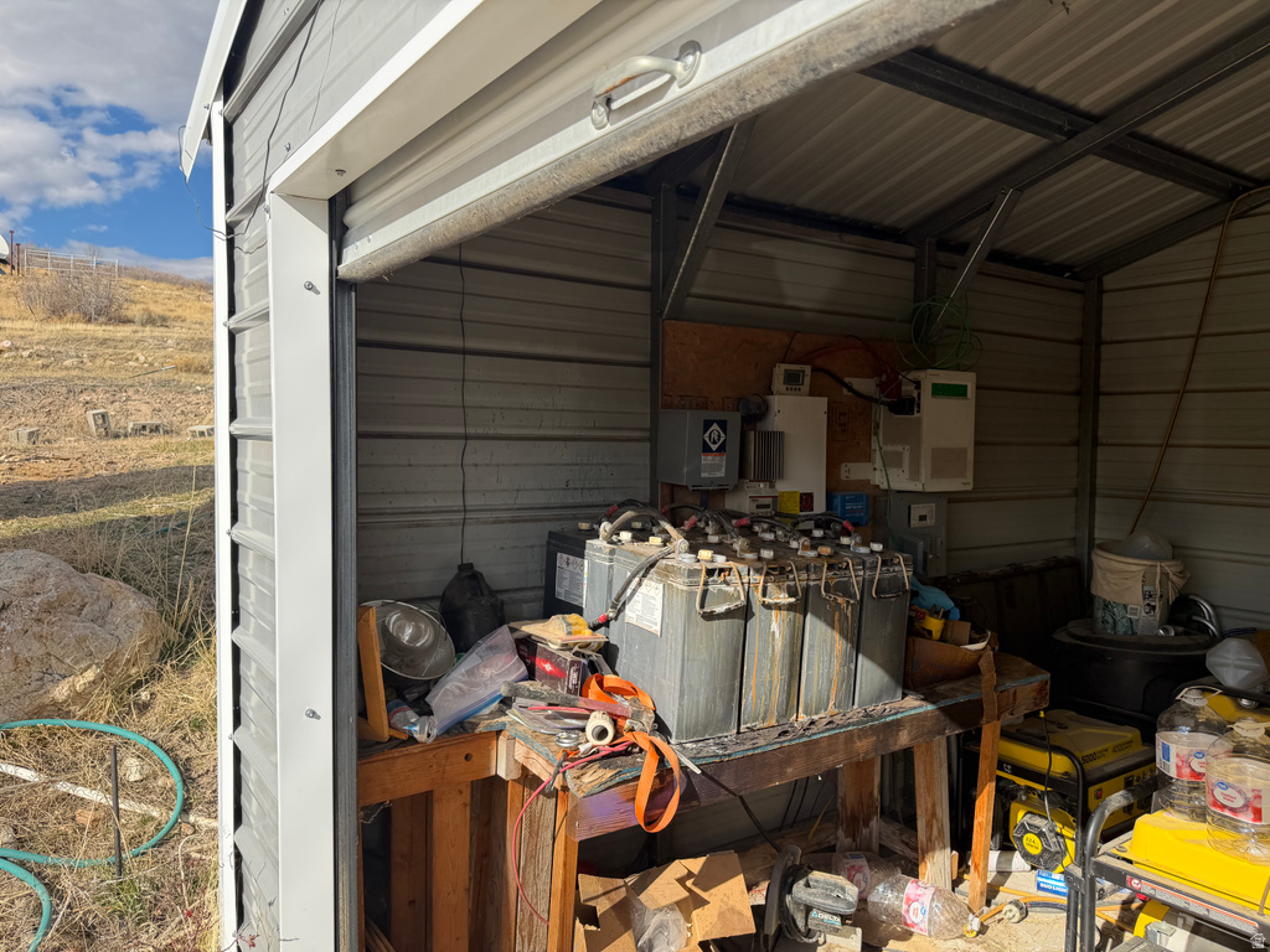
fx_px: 881
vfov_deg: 56.8
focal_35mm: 24
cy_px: 476
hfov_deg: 71.6
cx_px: 635
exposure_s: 1/2445
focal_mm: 6.76
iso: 80
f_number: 1.78
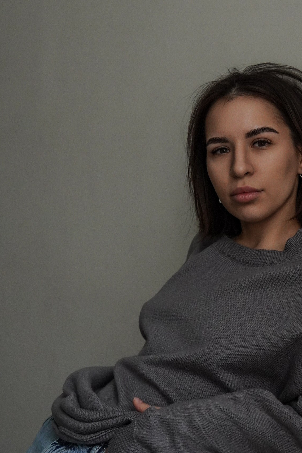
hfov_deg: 17.1
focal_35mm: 79
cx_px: 259
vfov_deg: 25.5
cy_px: 322
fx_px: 996
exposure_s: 1/400
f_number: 3.5
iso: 1600
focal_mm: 30
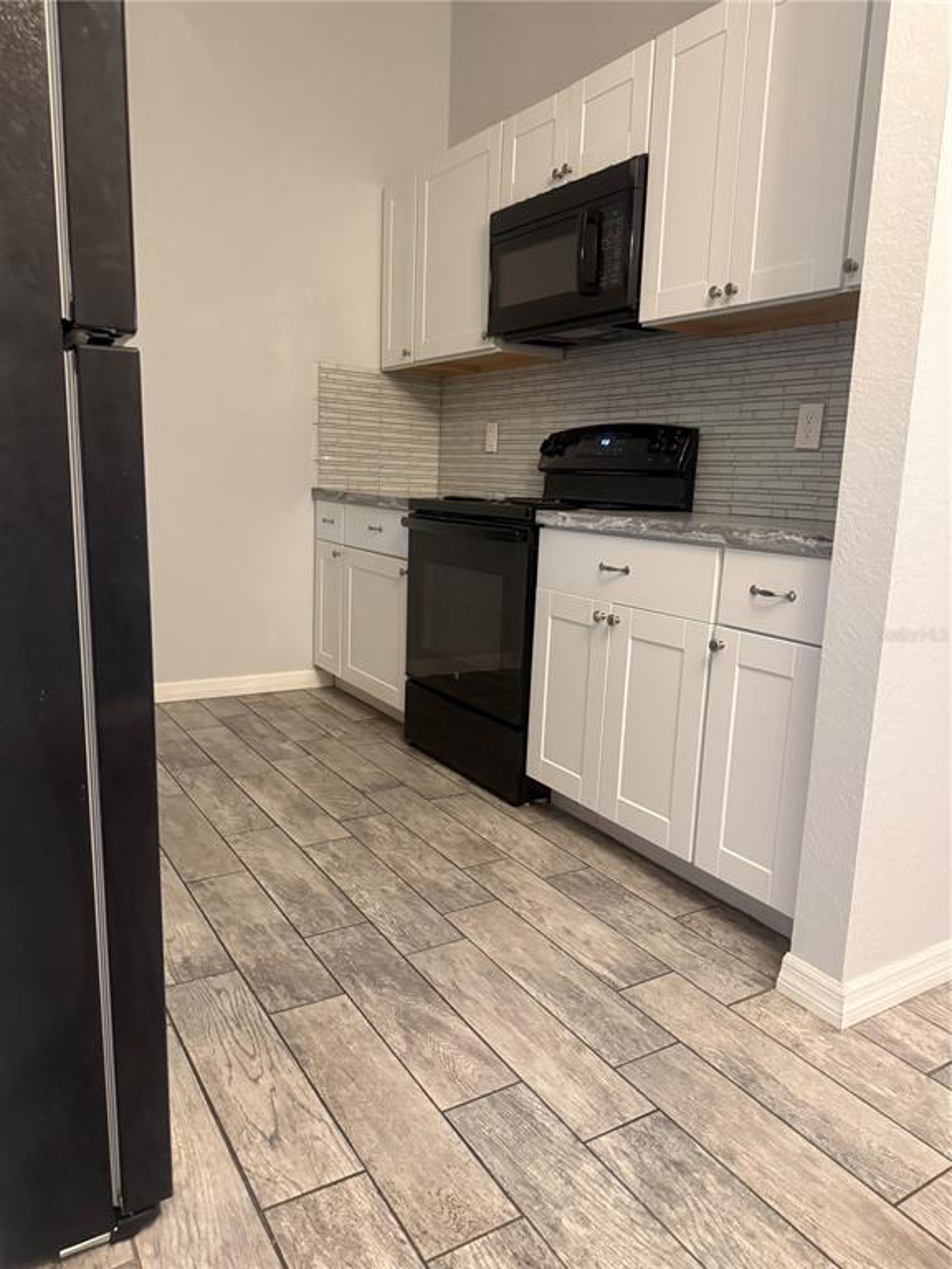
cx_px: 476
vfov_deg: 71.6
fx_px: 880
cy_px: 634
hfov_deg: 56.8
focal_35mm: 24
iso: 640
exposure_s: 1/60
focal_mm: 6.76
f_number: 1.78
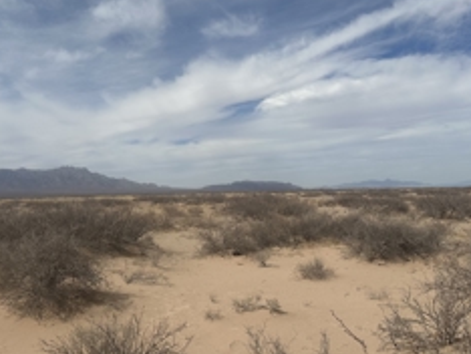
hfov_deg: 45.7
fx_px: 558
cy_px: 167
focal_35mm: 41
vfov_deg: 35.2
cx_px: 219
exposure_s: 1/13699
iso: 80
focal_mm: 6.86
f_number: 1.78
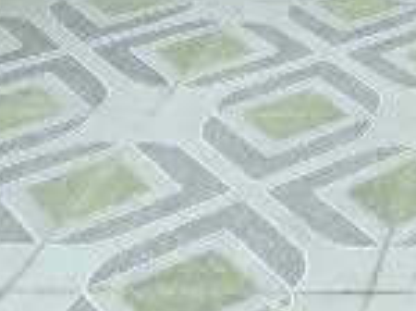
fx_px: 1068
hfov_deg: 18.2
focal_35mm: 89
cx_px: 710
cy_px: -305
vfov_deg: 14.0
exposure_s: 1/50.3
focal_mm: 2.2
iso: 500
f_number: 1.9
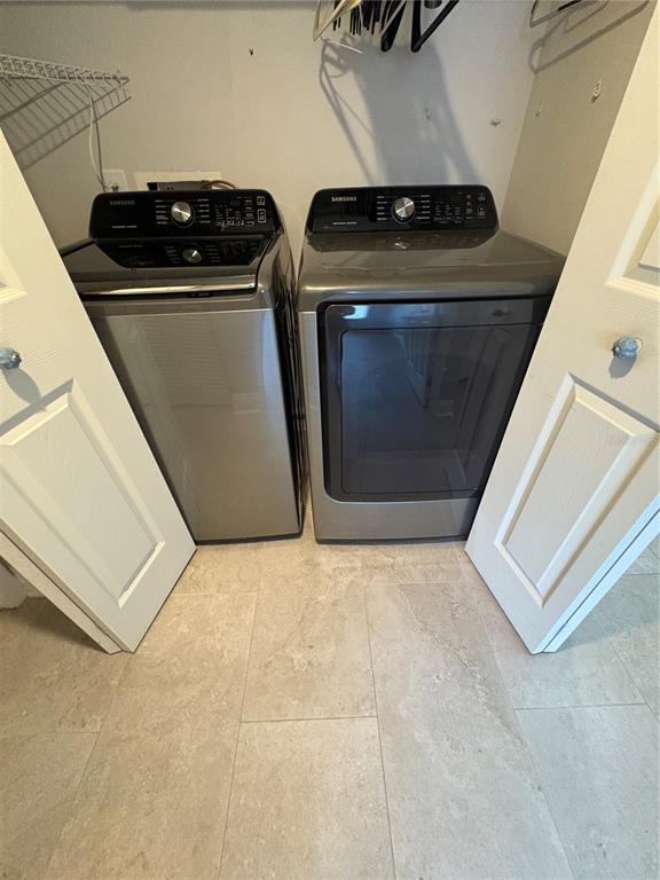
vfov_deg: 102.1
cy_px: 440
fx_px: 356
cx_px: 330
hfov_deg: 85.7
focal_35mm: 14
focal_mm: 2.22
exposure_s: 1/60
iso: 500
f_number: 2.2
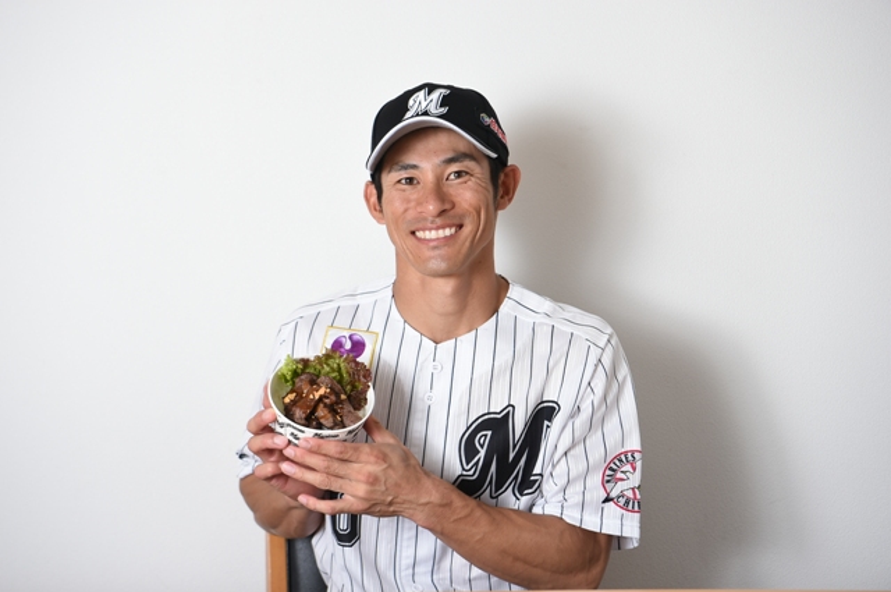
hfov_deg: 35.7
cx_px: 446
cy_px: 296
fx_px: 1384
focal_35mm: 56
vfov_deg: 24.1
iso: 200
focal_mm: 56
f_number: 5.6
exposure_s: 1/200
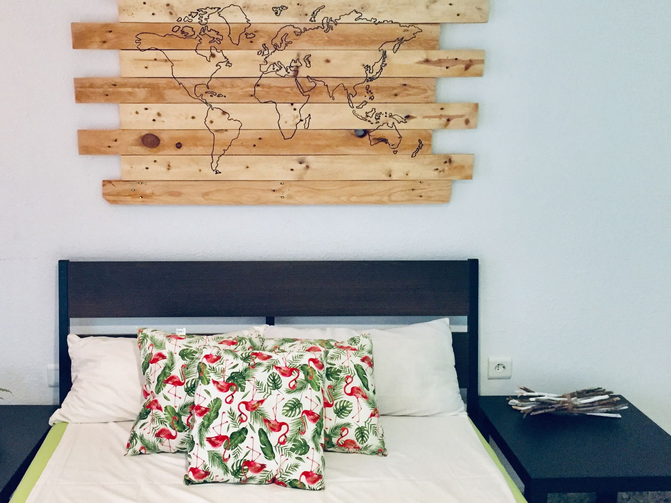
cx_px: 280
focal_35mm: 35
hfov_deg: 52.4
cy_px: 239
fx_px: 678
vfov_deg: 40.7
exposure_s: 1/30
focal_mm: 4.15
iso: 200
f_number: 2.2
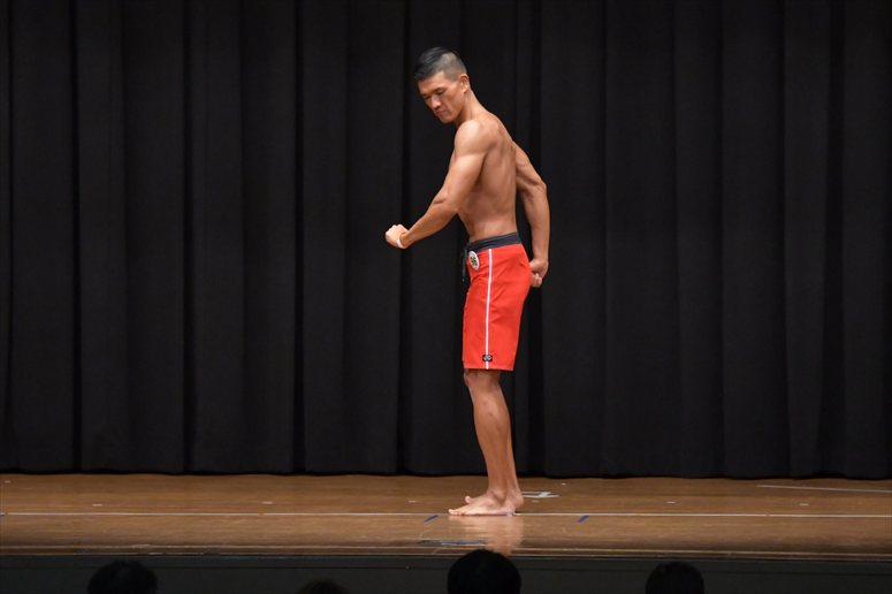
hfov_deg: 10.2
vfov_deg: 6.8
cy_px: 297
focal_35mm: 202
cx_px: 446
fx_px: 5003
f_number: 5.6
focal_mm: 135
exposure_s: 1/400
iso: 6400
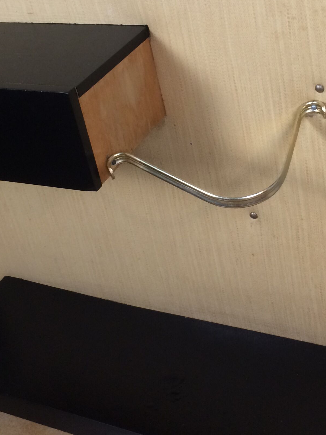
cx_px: 234
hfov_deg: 24.6
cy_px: 92
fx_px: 741
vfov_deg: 31.9
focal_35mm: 59
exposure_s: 1/33
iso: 160
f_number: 2.2
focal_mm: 4.15
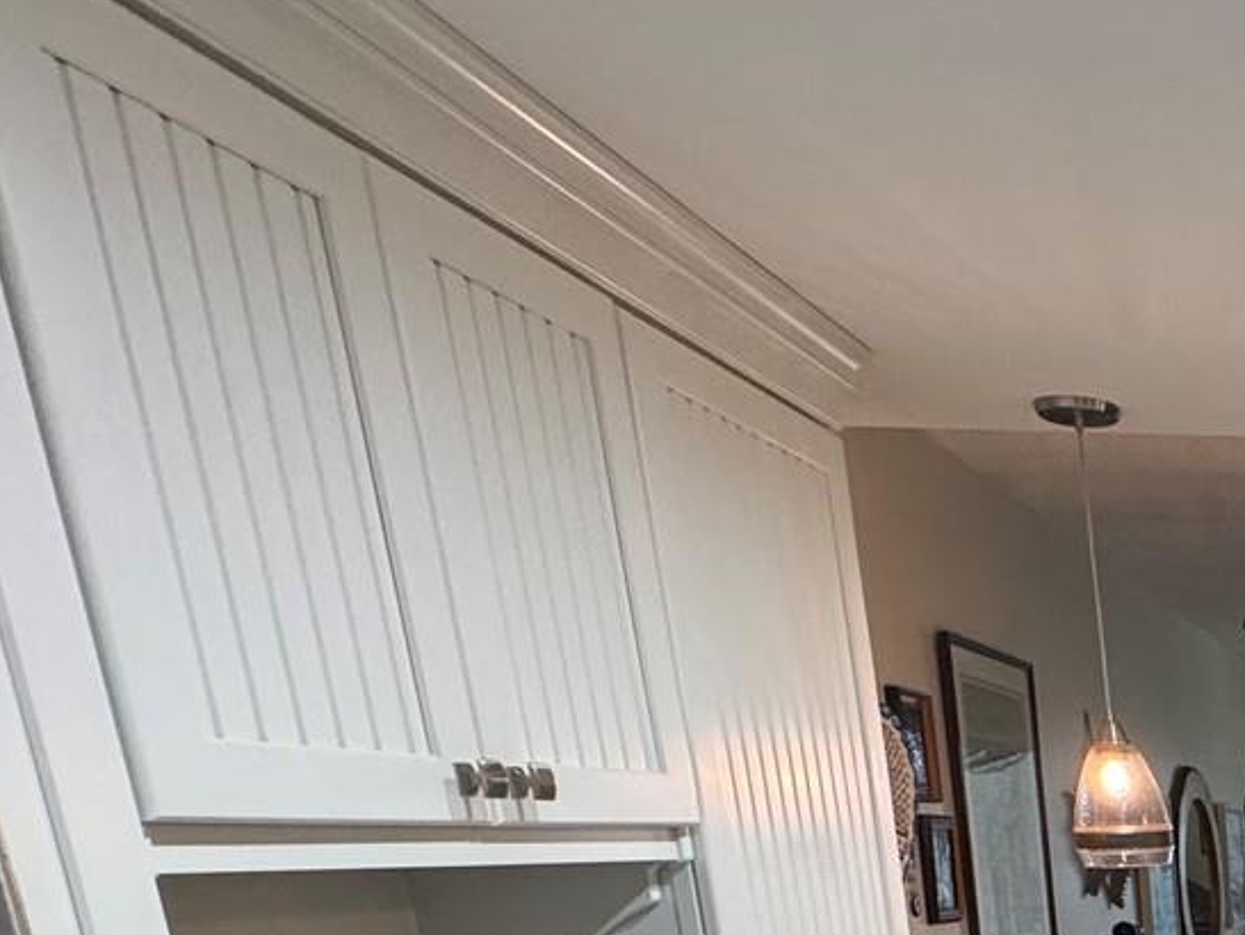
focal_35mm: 41
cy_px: 1188
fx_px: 1475
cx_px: 1728
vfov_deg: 29.1
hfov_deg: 31.4
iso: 250
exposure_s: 1/120
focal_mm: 2.22
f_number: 2.2
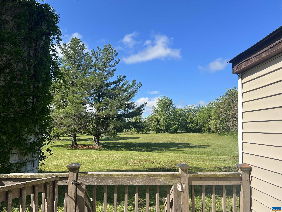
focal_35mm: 26
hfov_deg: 67.3
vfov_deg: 53.1
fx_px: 212
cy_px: 106
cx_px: 141
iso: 50
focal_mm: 5.7
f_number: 1.5
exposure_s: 1/3356
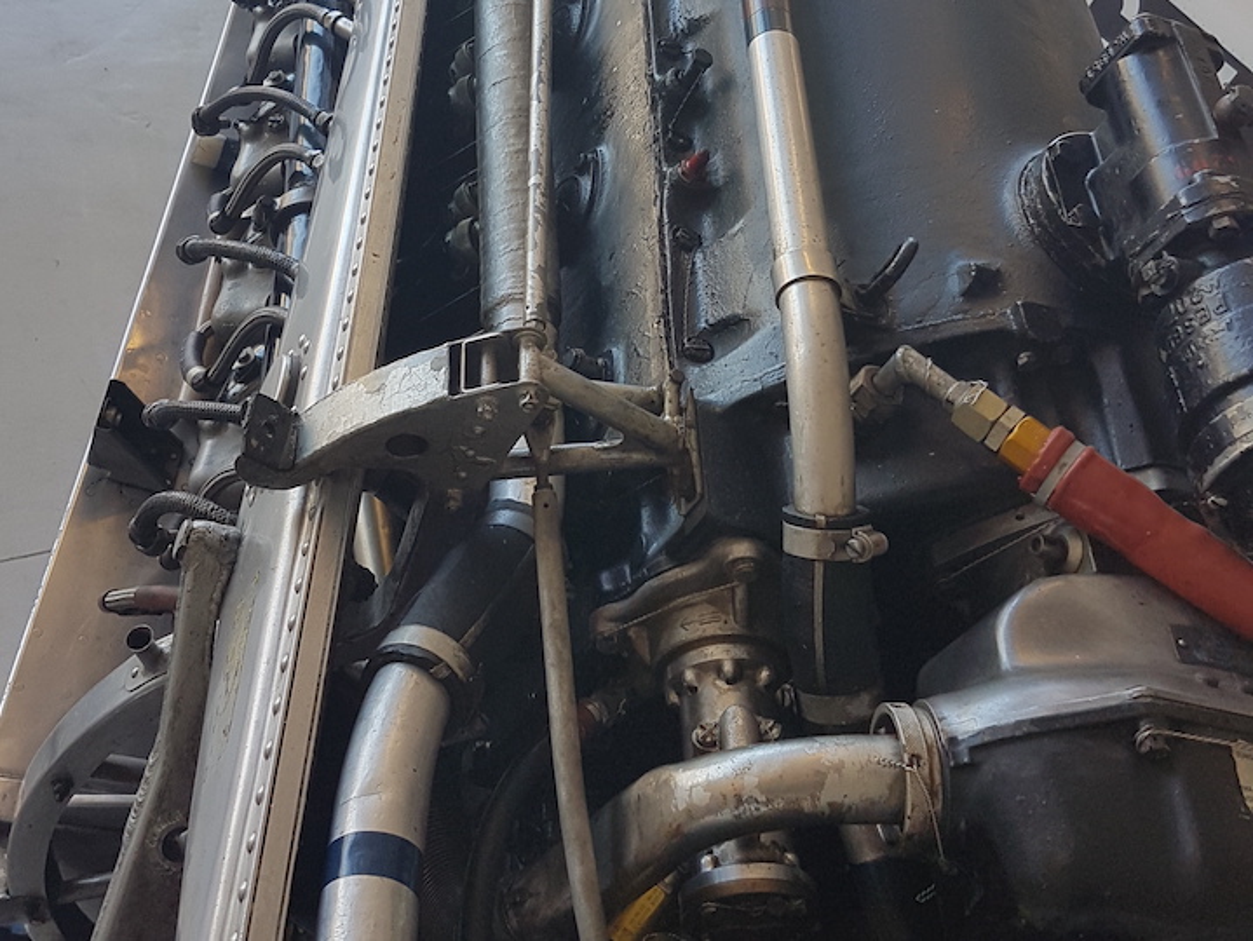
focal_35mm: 26
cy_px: 470
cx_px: 626
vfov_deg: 53.1
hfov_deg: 67.3
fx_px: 942
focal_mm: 4.2
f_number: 1.7
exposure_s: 1/202
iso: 40
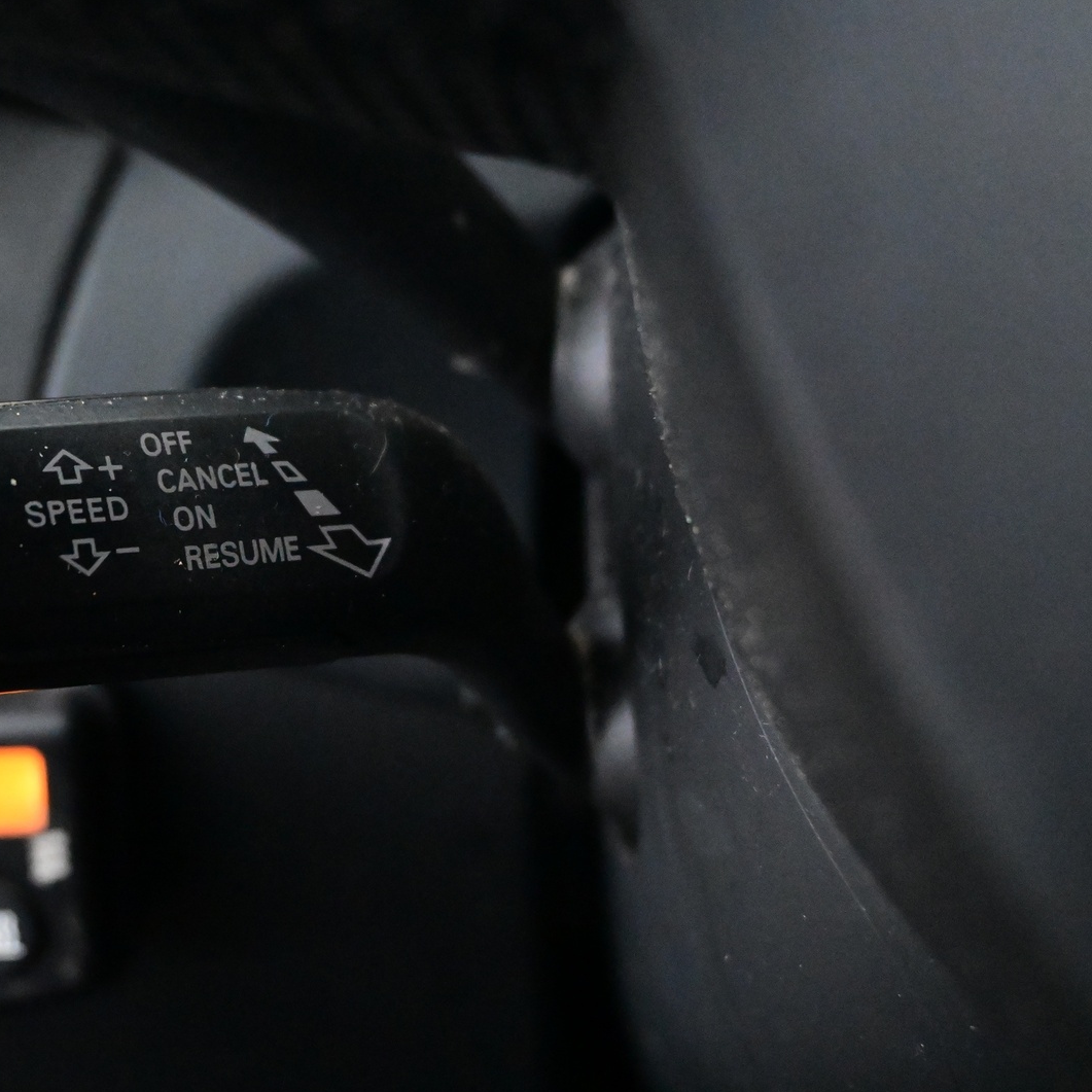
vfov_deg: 34.9
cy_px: 550
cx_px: 320
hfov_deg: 34.4
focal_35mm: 49
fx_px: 1736
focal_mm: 25
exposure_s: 1/40
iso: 10000
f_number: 4.2
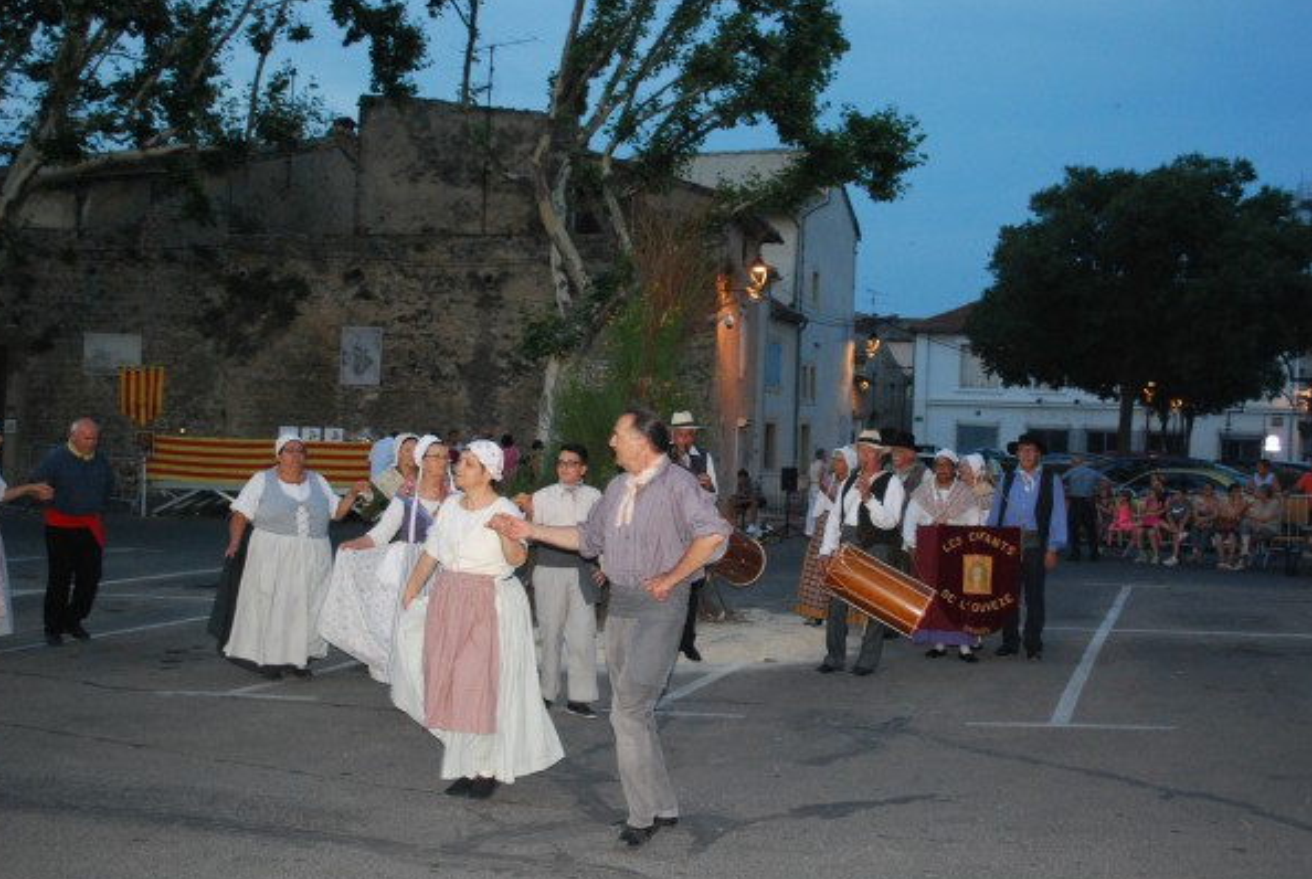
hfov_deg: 46.3
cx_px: 676
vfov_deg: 32.0
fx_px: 1533
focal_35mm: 42
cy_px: 430
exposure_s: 1/60
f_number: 4.2
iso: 900
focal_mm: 26
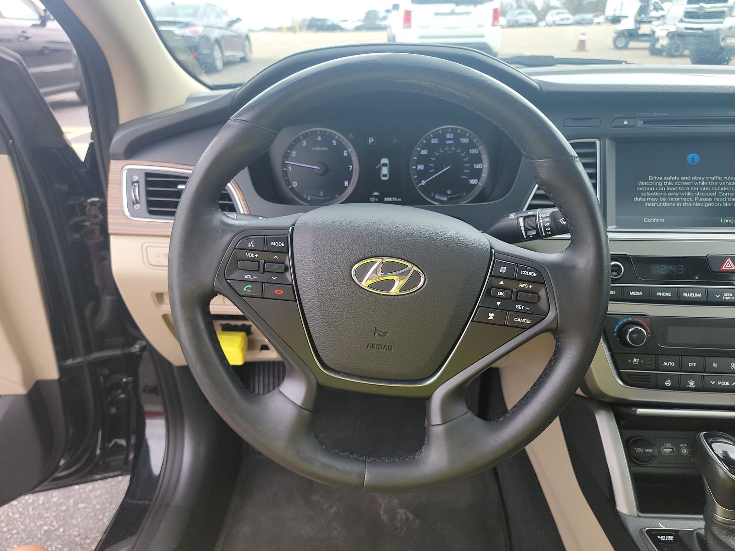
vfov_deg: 56.8
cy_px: 276
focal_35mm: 24
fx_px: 510
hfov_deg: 71.6
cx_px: 368
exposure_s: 1/119
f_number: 1.8
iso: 62
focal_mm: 6.7
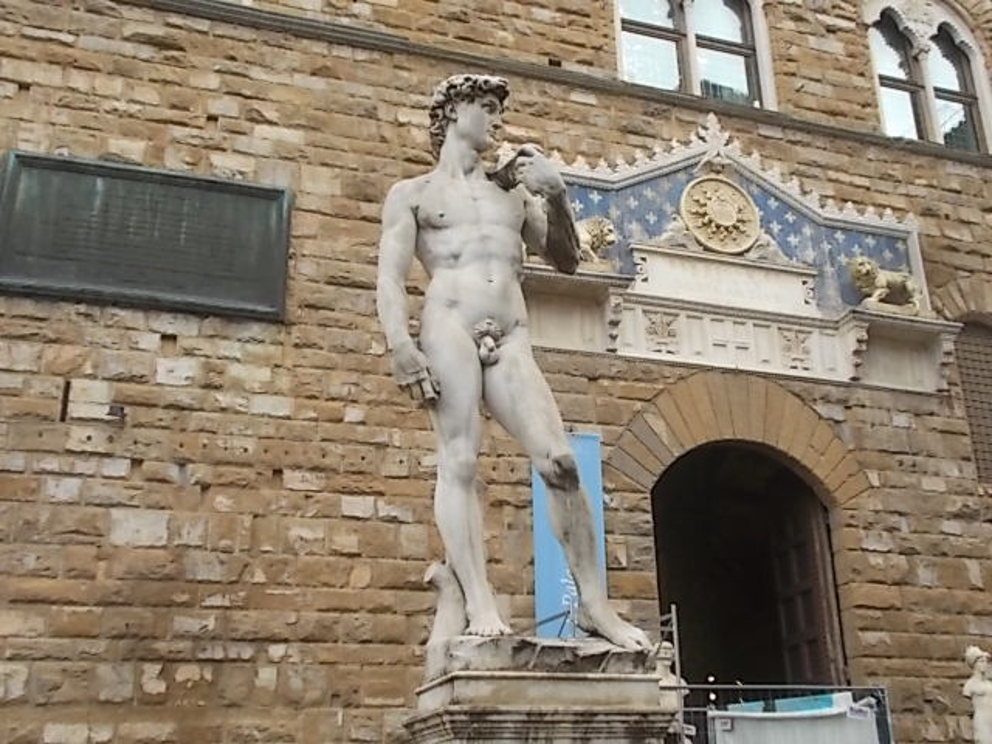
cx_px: 496
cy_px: 372
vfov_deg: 36.8
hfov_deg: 47.9
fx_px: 1118
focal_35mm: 39
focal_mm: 6.9
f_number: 3.9
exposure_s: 1/100
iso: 80
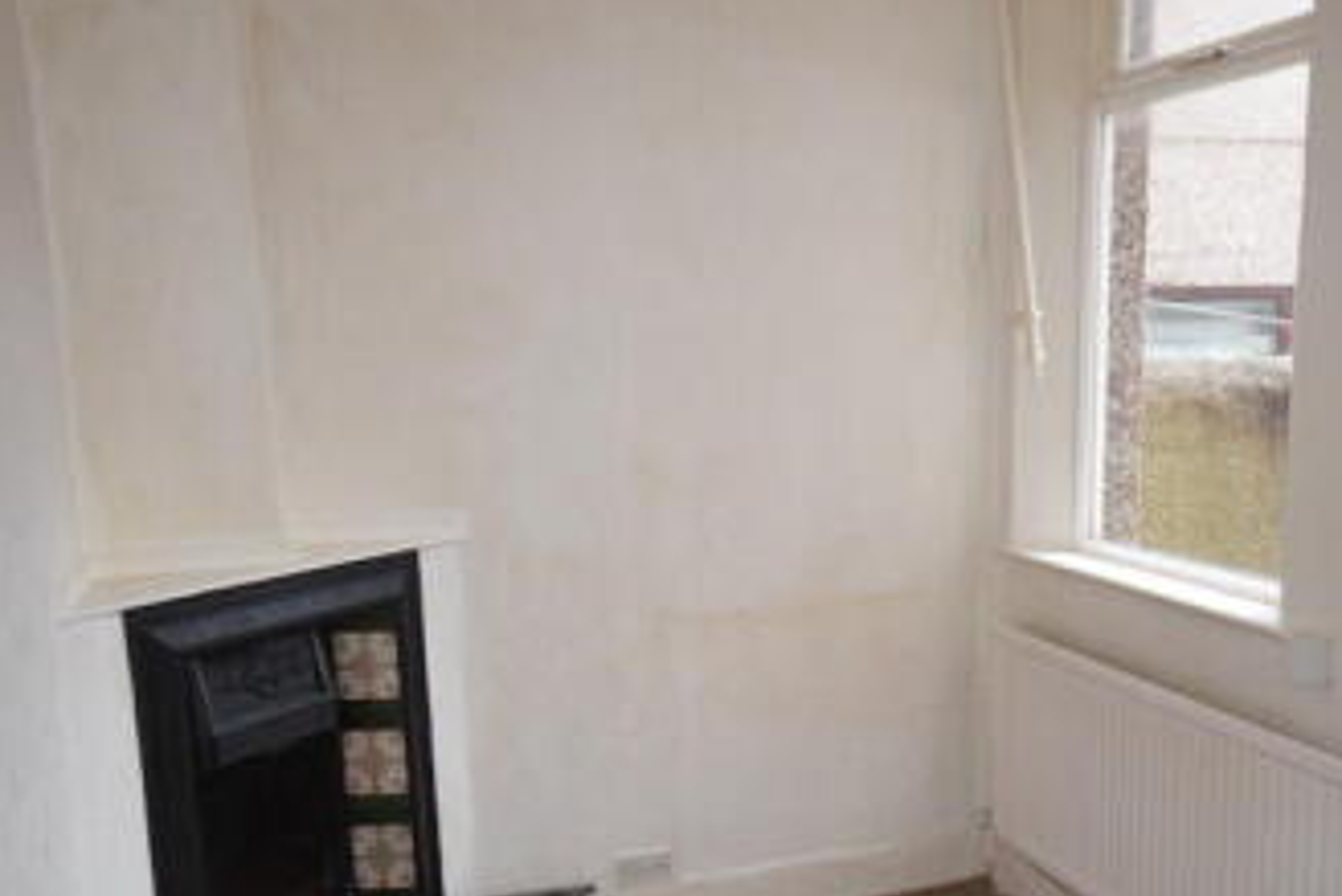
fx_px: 1343
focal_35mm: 36
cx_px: 800
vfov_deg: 36.6
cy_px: 583
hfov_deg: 52.8
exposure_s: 1/60
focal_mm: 12
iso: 2500
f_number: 4.5
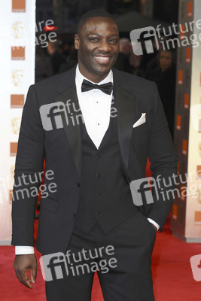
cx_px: 100
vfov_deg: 17.1
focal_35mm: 120
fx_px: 1004
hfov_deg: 11.4
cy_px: 150
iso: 320
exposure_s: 1/160
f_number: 4.5
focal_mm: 80
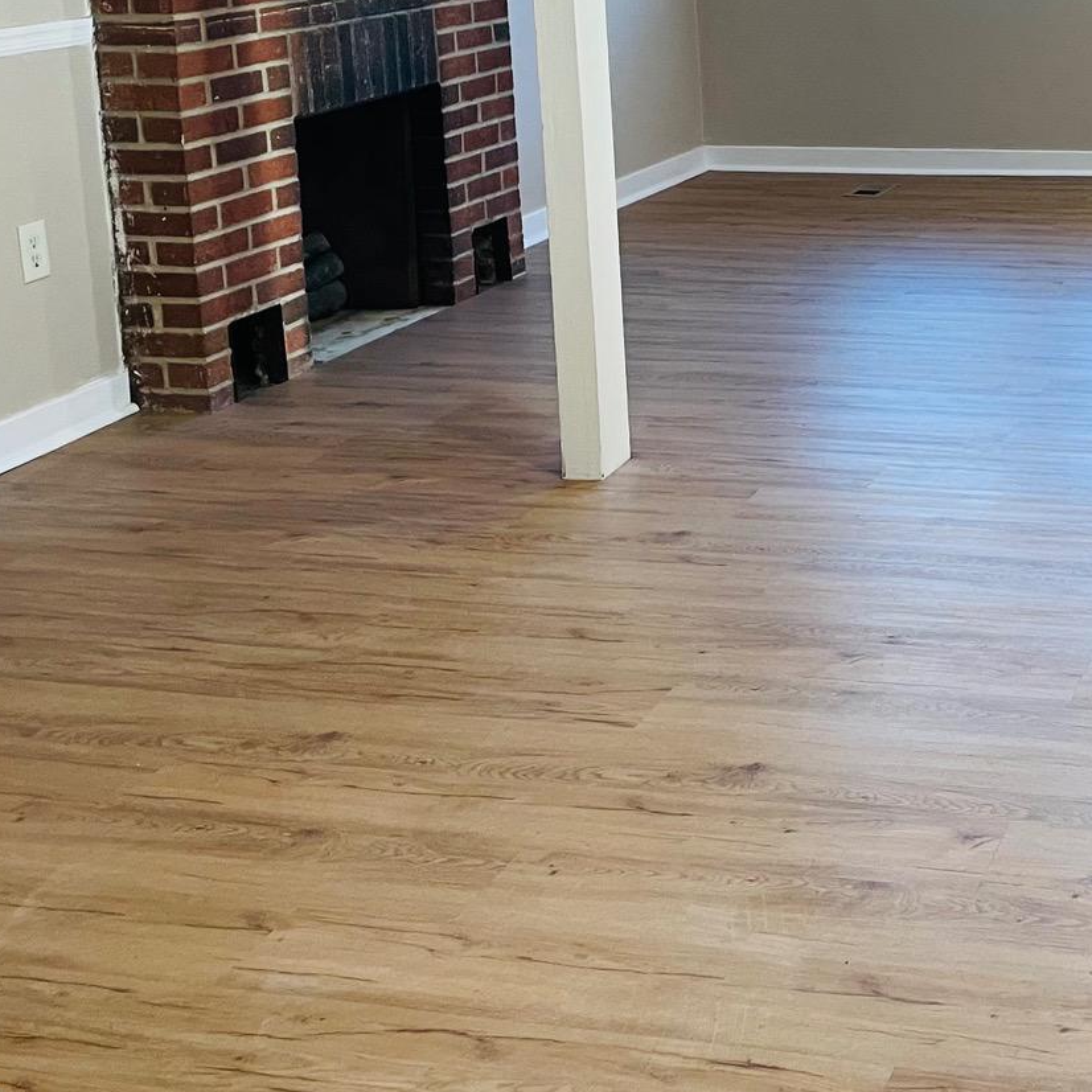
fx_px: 2034
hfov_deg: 28.7
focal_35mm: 57
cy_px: 182
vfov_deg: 29.2
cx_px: 1021
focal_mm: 4.2
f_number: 1.6
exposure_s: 1/60
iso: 100
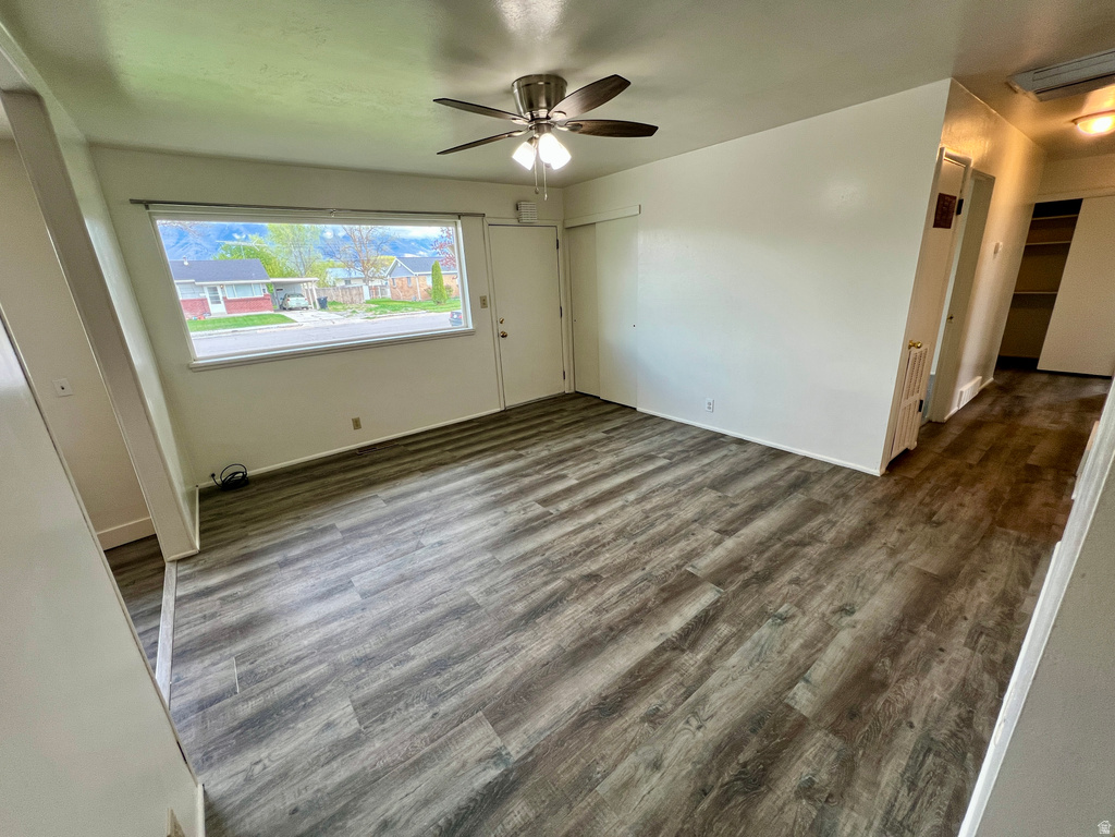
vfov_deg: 89.9
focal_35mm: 13
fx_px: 419
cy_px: 418
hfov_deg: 106.2
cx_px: 558
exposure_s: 1/120
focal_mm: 1.57
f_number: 1.8
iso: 100
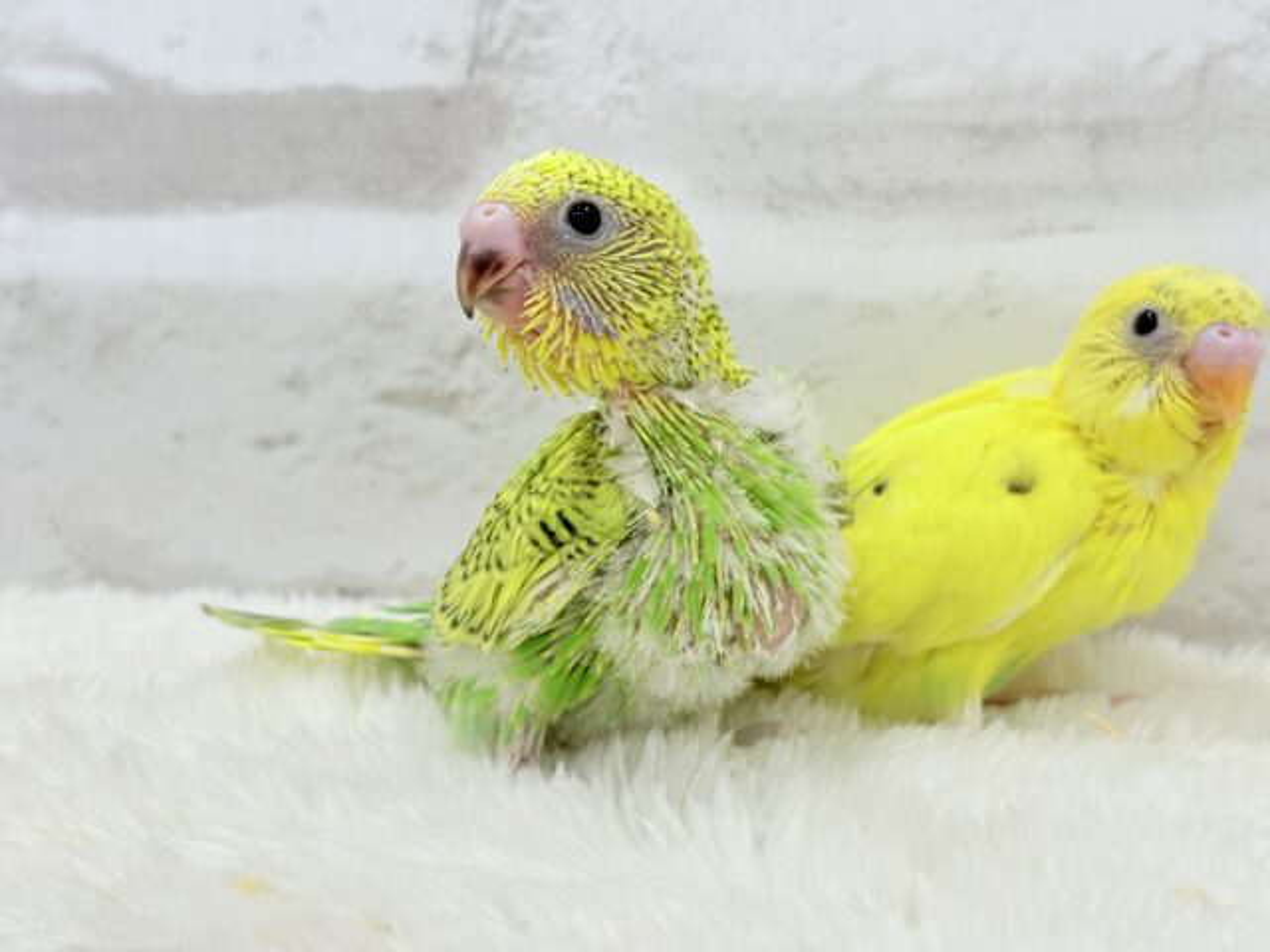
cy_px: 476
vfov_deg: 28.0
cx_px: 635
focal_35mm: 52
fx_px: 1908
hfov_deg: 36.8
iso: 64
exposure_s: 1/100
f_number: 1.6
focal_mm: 5.96
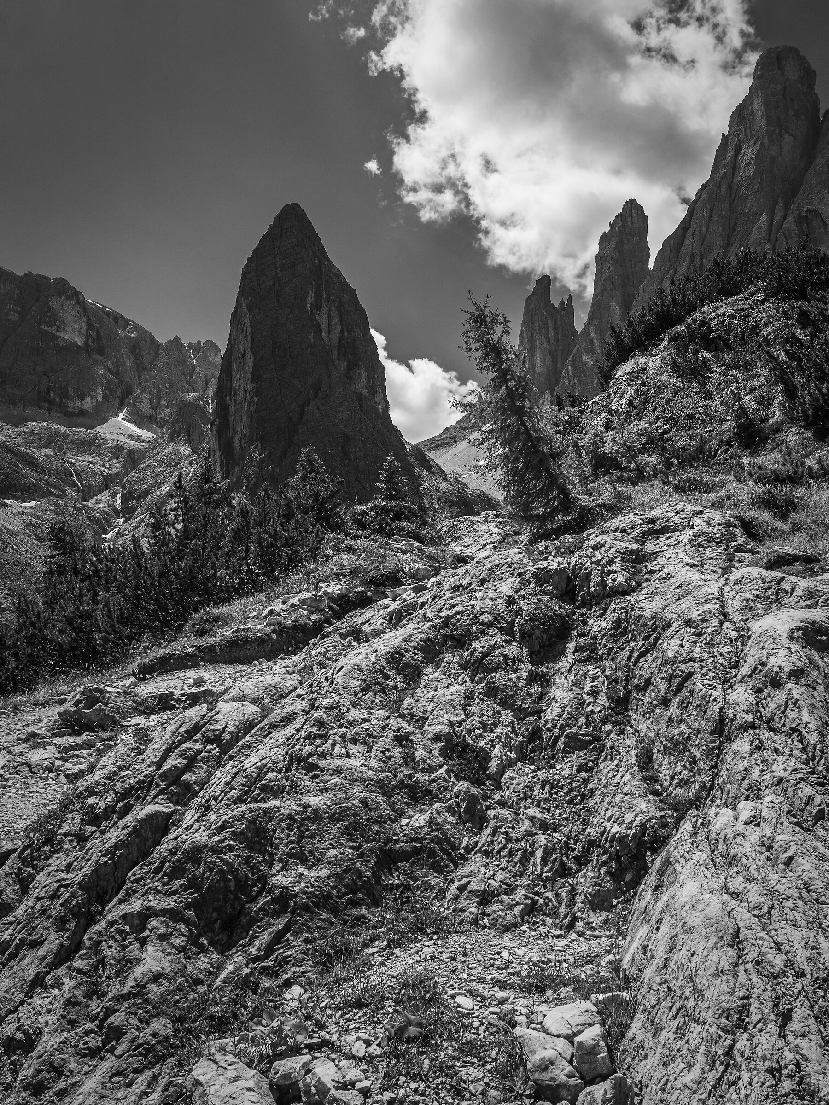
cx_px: 414
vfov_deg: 60.0
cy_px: 552
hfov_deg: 46.8
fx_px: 958
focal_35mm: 30
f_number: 5
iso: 200
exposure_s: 1/800
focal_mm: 15
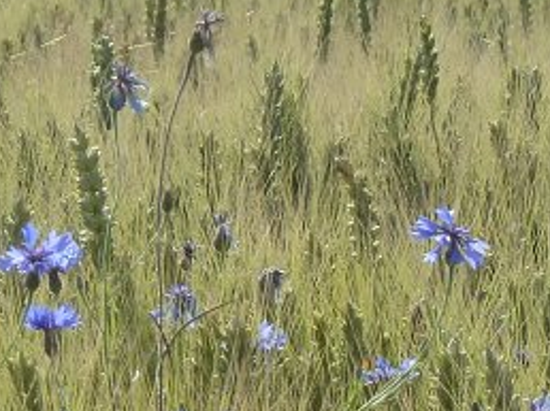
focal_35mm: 441
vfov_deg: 3.4
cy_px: 45
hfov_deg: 4.5
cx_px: 657
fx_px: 7000
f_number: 5
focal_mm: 18.2
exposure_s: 1/500
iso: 125
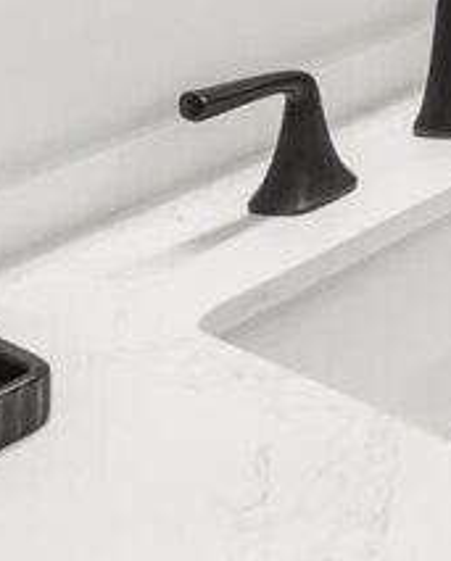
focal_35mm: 74
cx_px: 1197
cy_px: -415
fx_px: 1232
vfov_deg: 19.8
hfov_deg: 13.0
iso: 100
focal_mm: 12
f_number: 7.1
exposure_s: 1/60
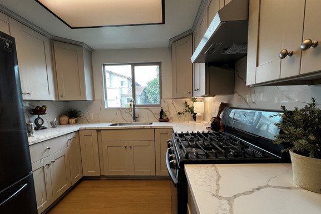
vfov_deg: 77.2
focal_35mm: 15
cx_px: 157
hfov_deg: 100.4
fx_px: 134
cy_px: 117
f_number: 1.8
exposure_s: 1/120
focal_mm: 1.57
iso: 64
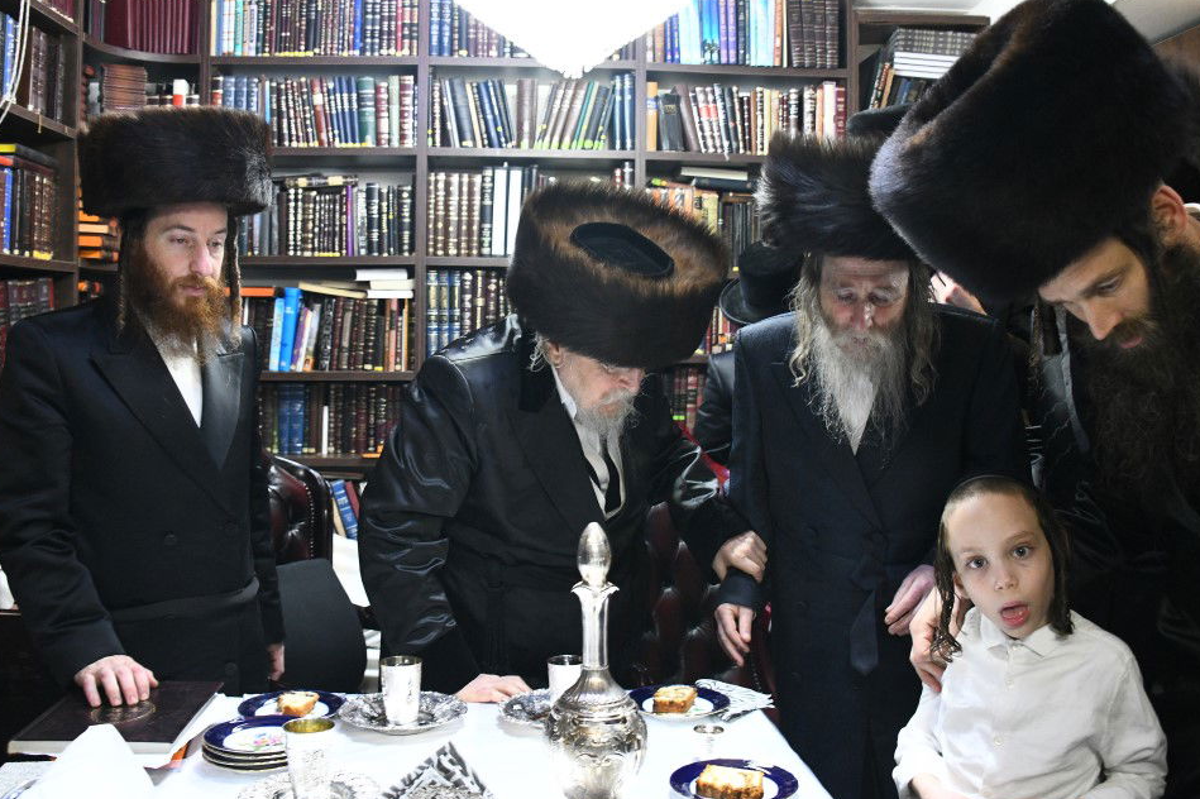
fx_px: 1133
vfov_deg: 38.8
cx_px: 589
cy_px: 368
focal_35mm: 34
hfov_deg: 55.8
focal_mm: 28
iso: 4000
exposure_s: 1/60
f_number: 5
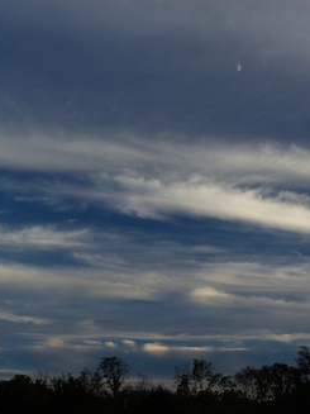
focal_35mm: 60
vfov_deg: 32.1
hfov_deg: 24.4
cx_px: 121
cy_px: 243
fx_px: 717
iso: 100
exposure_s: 1/125
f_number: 4
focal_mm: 8.7
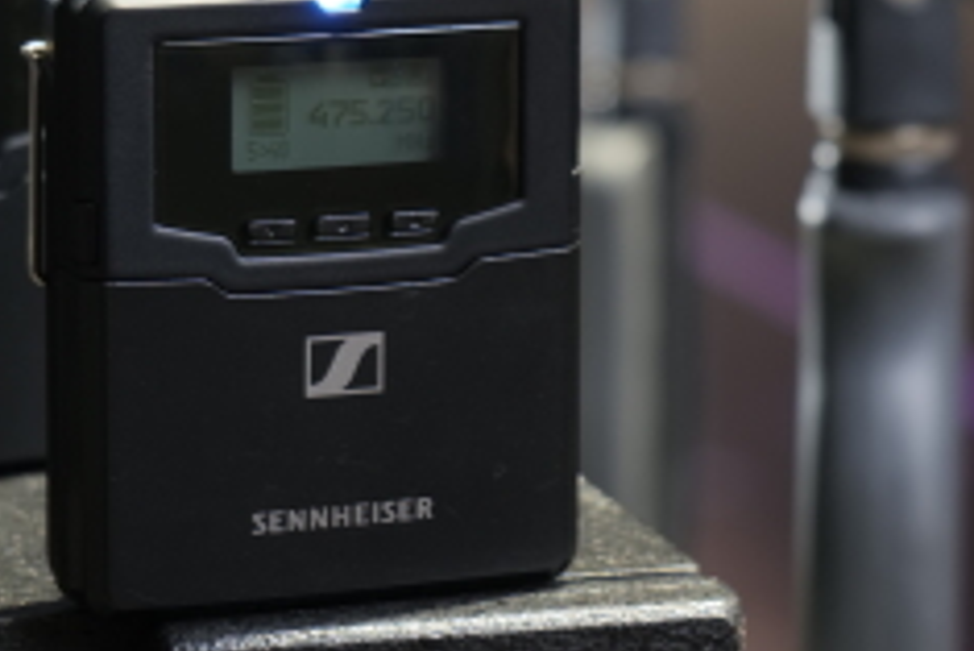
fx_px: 5523
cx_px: 767
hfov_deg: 10.1
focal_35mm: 204
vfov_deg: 6.7
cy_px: -151
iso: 250
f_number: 5.6
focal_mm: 60
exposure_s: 1/1.6
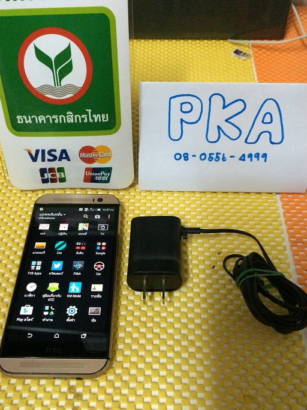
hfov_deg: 41.8
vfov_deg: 53.9
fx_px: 402
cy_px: 221
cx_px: 140
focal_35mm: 34
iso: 320
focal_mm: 4.15
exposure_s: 1/20
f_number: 2.2
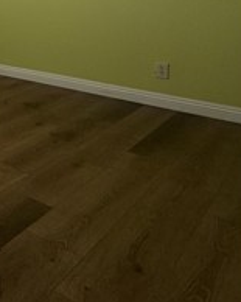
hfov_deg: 20.6
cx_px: -213
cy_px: -20
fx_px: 402
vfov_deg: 35.8
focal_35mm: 45
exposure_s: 1/134
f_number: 2.2
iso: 40
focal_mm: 2.22
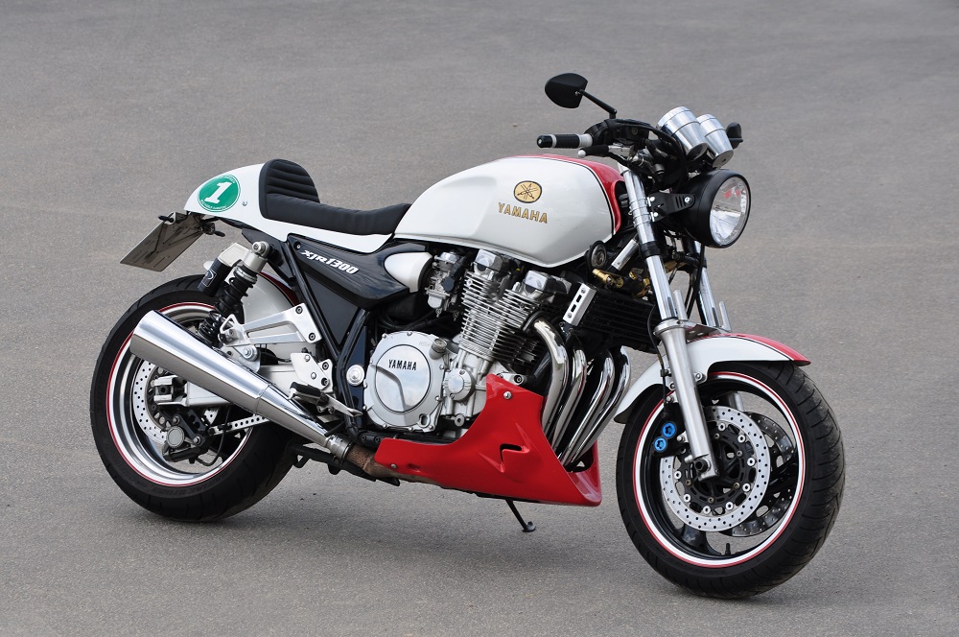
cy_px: 318
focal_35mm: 202
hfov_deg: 10.2
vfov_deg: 6.8
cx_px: 480
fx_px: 5387
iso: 200
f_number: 10
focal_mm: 135
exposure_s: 1/250
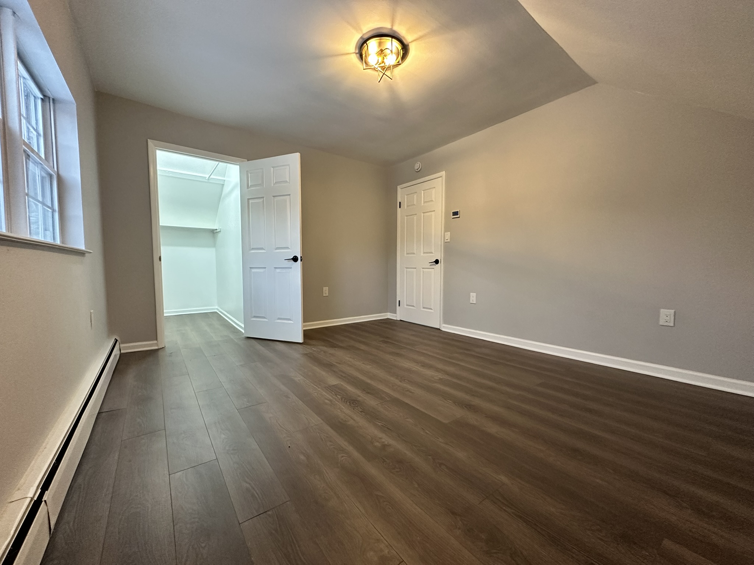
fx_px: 305
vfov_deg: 85.7
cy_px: 282
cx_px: 377
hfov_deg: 102.1
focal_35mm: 14
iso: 320
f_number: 2.2
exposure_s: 1/60
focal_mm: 2.22
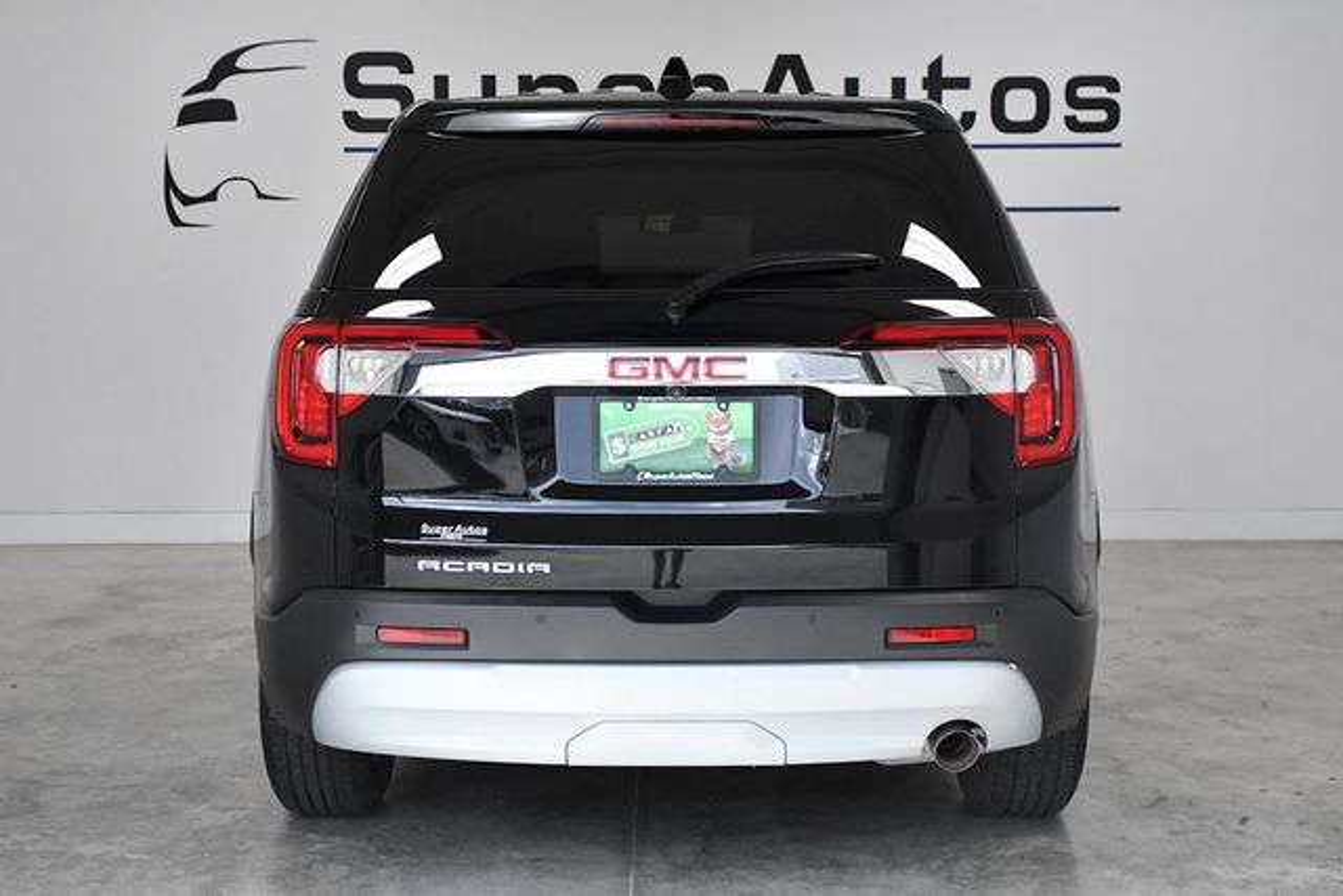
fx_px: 1903
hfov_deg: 38.9
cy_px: 448
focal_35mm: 51
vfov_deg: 26.5
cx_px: 672
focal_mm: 34
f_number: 4.5
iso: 2500
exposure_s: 1/2500
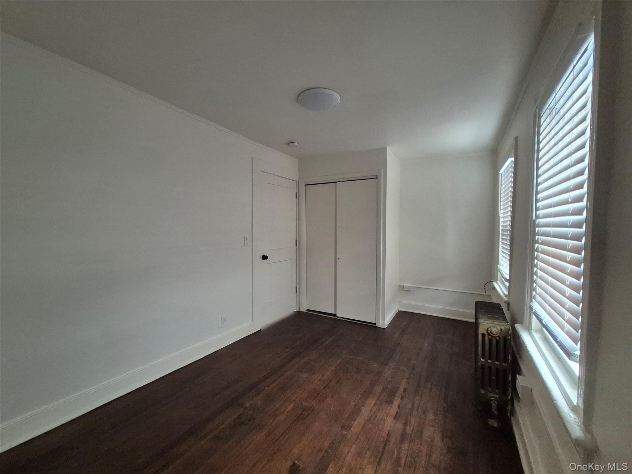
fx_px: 237
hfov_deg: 106.2
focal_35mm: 13
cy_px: 237
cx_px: 316
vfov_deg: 89.9
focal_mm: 1.74
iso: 640
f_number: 2.2
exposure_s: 1/60.2
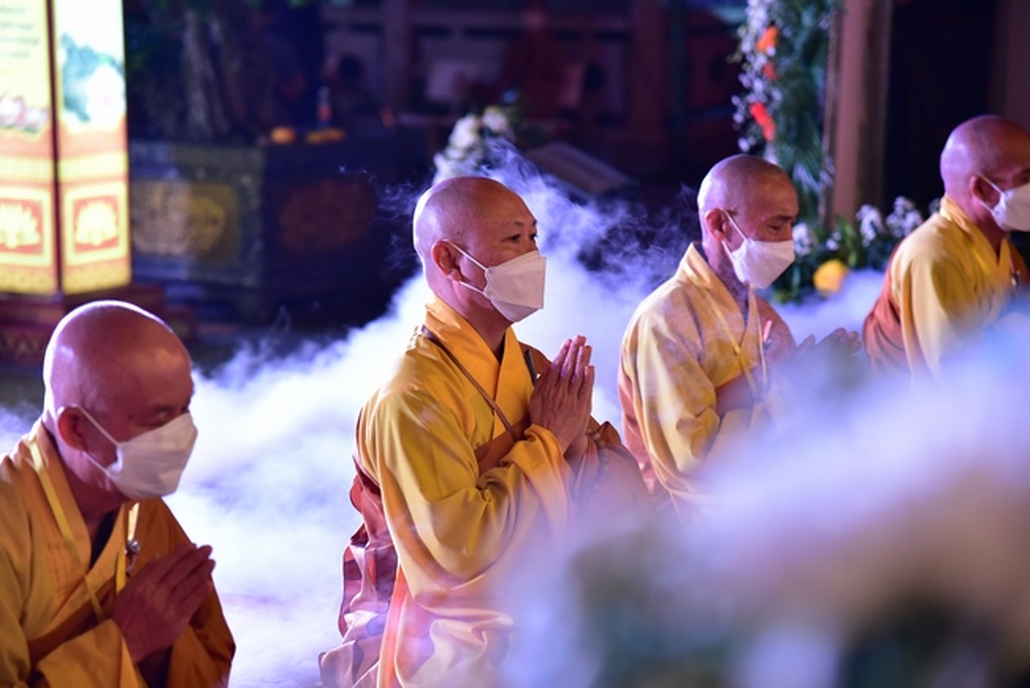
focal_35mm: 120
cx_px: 515
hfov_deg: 17.1
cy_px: 344
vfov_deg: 11.4
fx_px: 3435
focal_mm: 120
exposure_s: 1/40
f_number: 4
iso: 3200
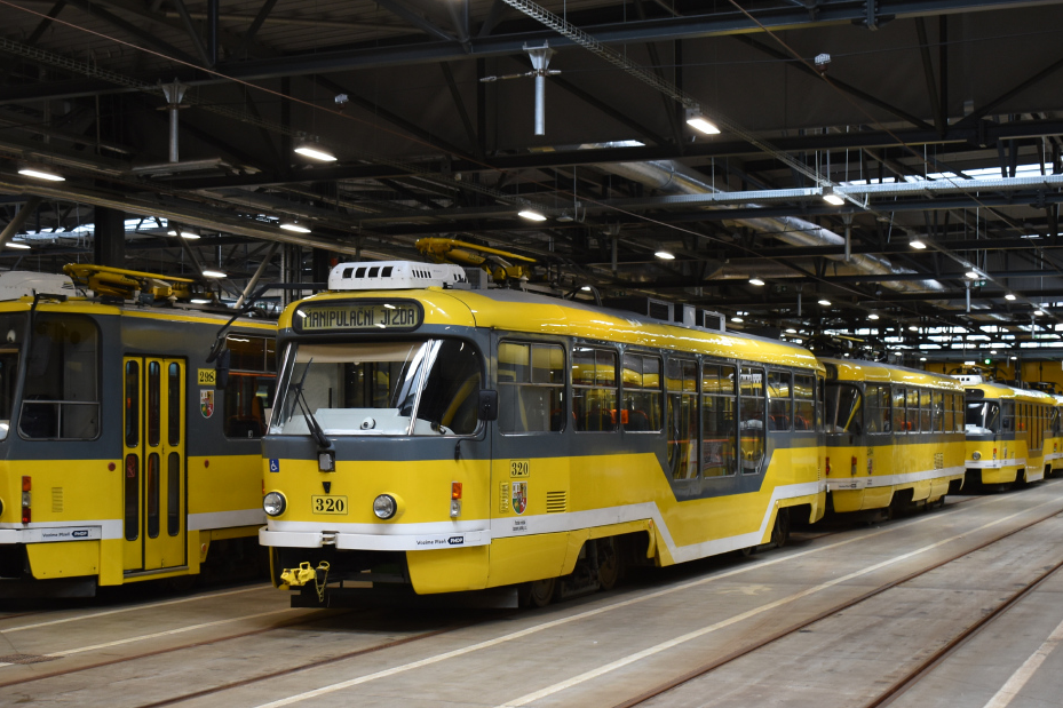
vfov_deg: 23.9
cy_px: 399
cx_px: 438
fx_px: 1674
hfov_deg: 35.1
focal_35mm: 57
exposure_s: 1/80
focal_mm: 27
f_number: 4.5
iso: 400
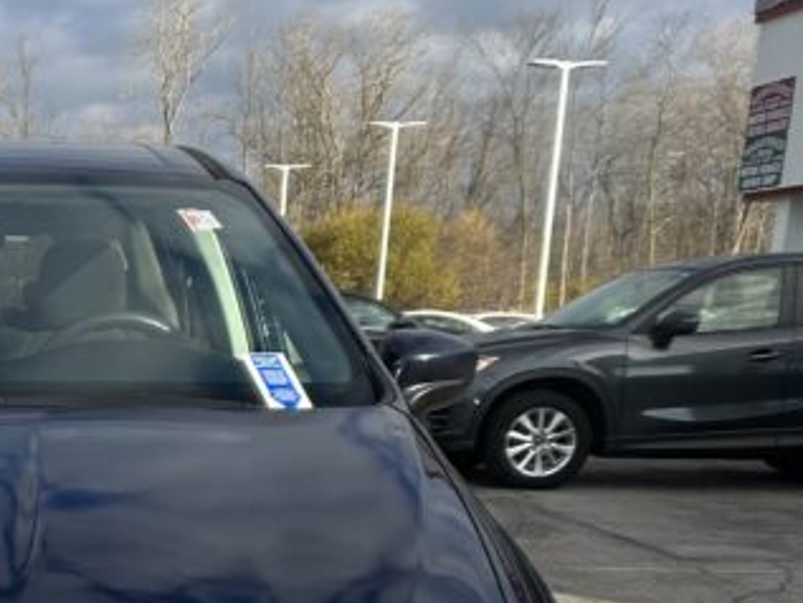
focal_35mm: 84
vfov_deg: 17.1
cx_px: -195
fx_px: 1949
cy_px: 641
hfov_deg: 21.4
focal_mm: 5.7
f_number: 1.5
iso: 50
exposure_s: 1/1901
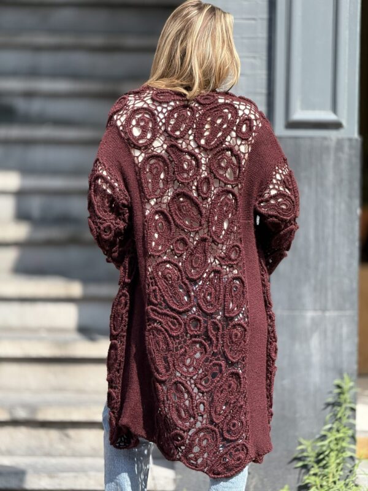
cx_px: 184
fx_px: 1701
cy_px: 246
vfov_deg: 16.4
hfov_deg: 12.3
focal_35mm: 120
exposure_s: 1/461
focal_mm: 15.66
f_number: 2.8
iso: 64
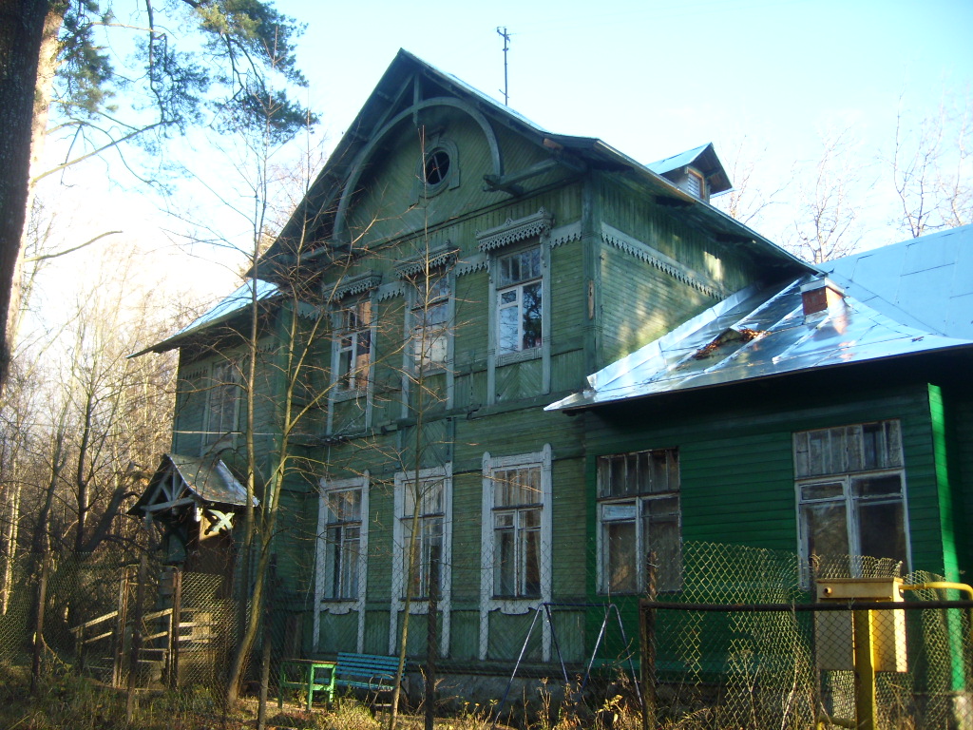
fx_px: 984
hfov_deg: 52.6
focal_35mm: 35
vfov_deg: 40.7
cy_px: 365
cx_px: 486
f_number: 2.8
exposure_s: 1/161
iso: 50
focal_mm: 5.8
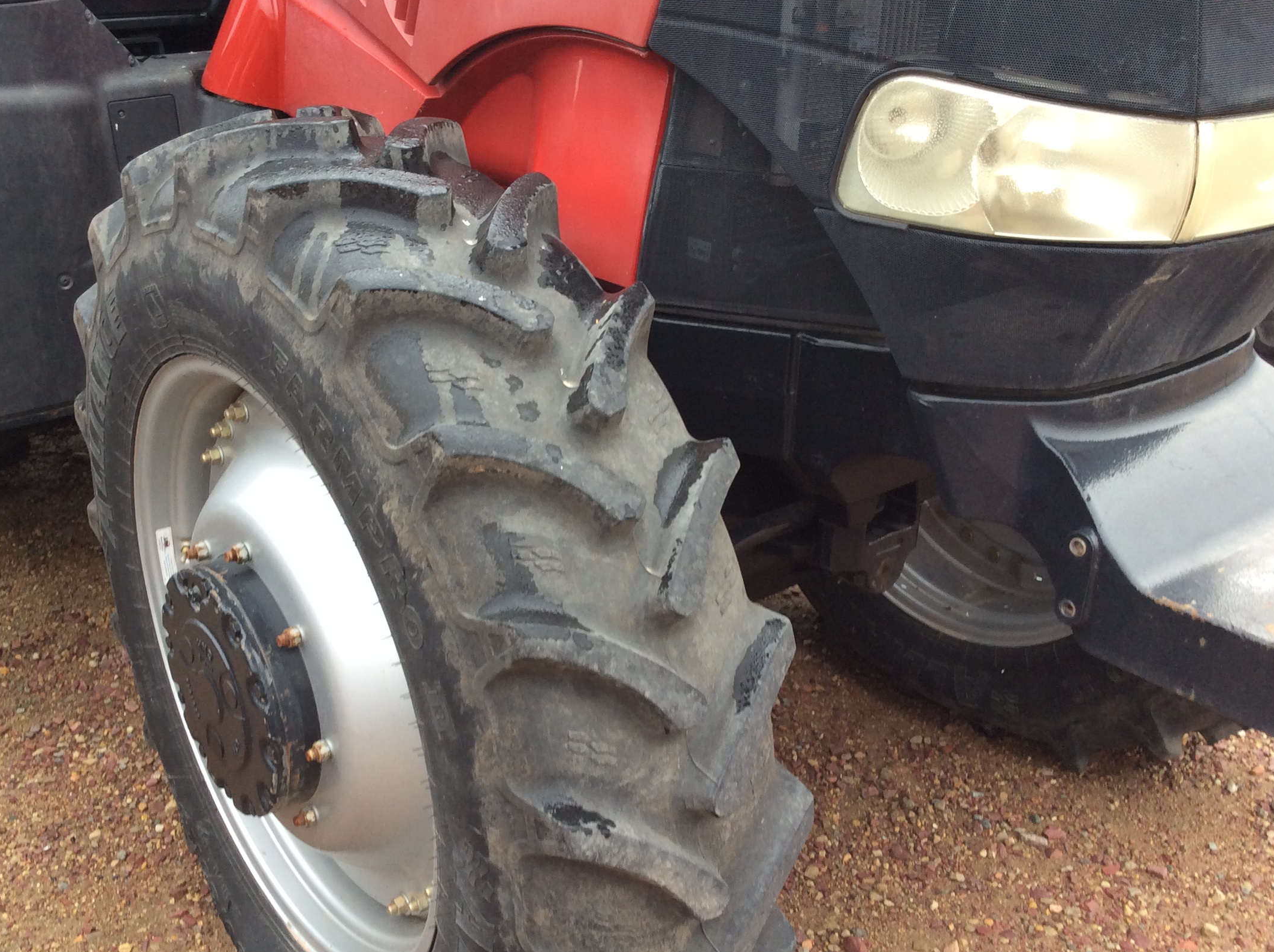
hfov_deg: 47.7
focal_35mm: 39
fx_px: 1433
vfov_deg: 36.7
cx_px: 524
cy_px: 501
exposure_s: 1/133
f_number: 2.4
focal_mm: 3.3
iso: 32
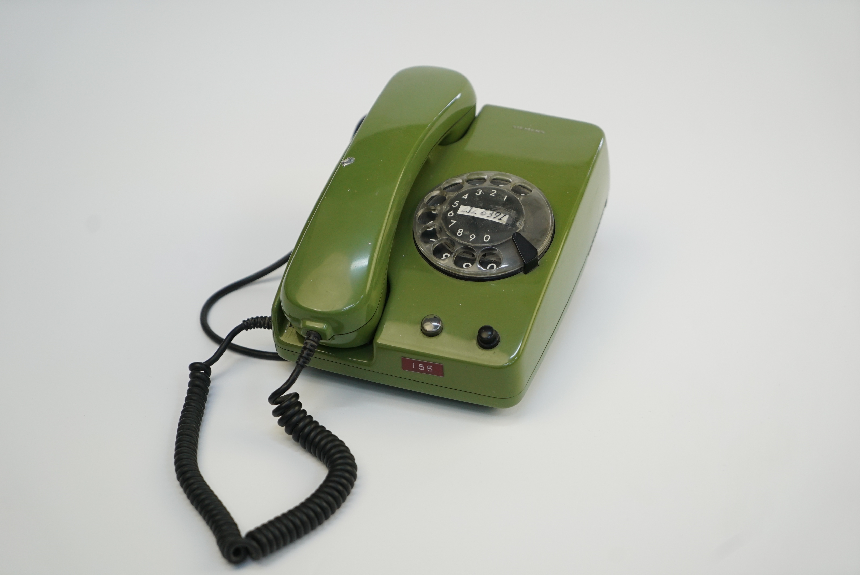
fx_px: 1673
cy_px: 288
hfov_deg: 28.8
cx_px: 430
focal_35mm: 70
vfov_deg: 19.5
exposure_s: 1/100
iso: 800
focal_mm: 70
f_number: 4
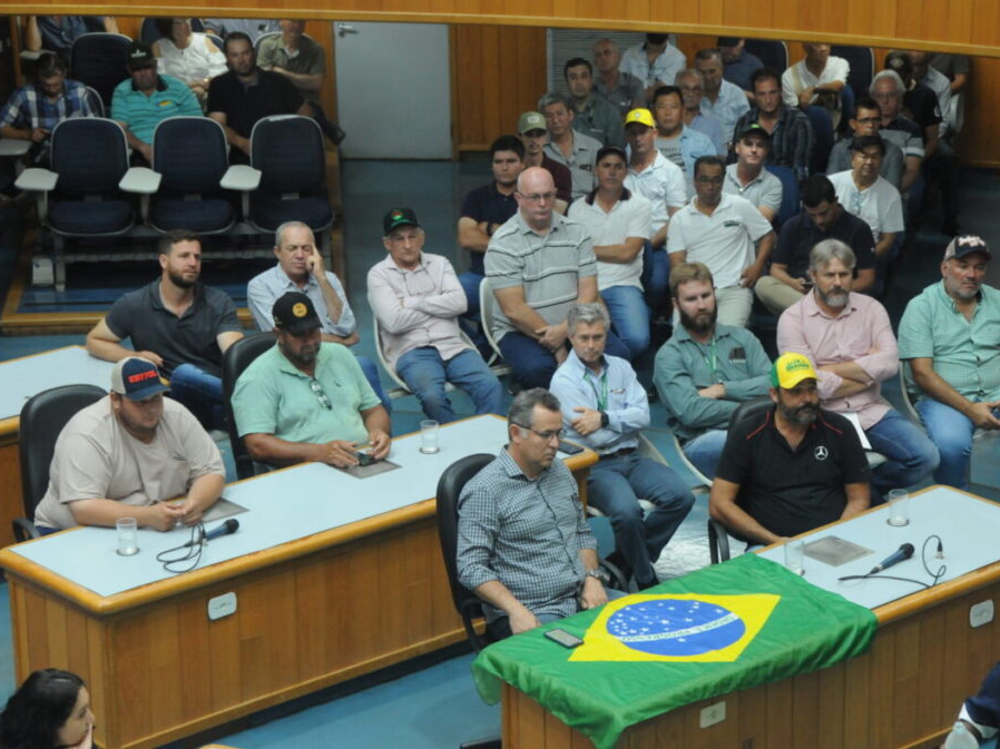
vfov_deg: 16.1
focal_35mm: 92
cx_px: 559
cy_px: 373
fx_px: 2657
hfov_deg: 21.3
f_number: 5.6
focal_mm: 56
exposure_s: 1/50
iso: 1600
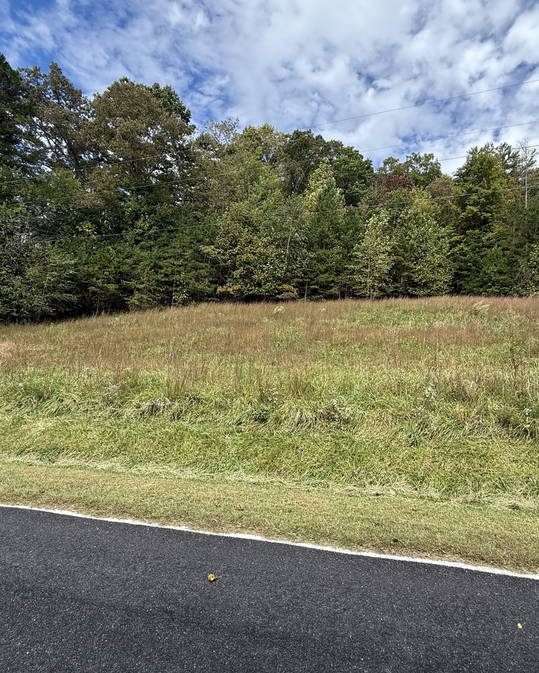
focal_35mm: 19
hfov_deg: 70.5
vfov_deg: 83.3
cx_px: 308
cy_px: 328
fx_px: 379
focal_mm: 2.22
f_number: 2.2
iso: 50
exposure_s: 1/853
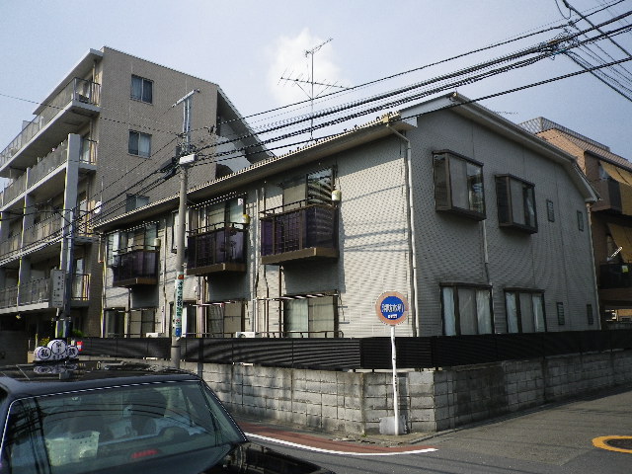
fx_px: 511
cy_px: 237
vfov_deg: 49.7
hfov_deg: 63.4
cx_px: 316
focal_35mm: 28
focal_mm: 5.05
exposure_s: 1/640
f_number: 3.5
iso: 80
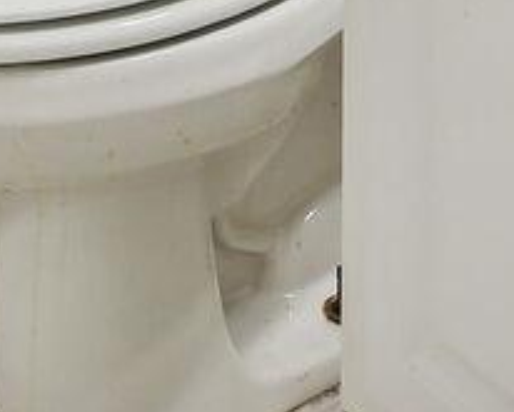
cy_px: -976
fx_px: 1918
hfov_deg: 15.2
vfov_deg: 8.9
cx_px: 185
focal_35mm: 126
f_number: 8
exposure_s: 1/10
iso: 400
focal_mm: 16
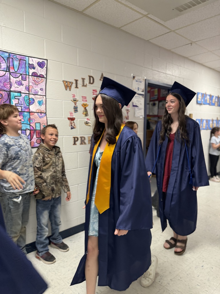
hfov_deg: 56.8
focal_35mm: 24
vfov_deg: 71.6
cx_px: 110
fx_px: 203
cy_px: 147
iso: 400
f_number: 1.78
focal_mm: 6.76
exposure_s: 1/60
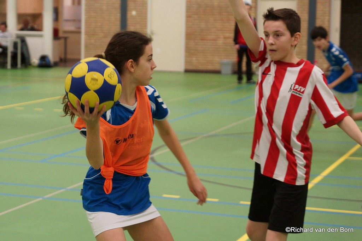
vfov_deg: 18.2
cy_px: 120
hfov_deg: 27.0
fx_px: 754
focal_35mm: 75
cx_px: 181
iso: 800
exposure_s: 1/200
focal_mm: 50
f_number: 2.8
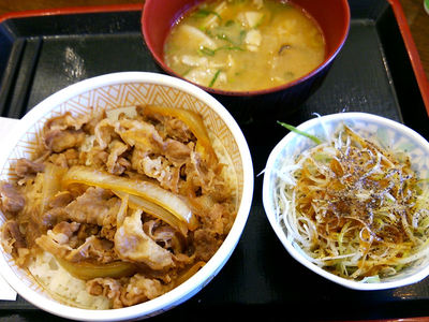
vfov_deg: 46.8
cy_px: 161
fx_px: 372
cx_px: 214
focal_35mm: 30
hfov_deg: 60.0
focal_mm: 4.06
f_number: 1.94
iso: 80
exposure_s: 1/44
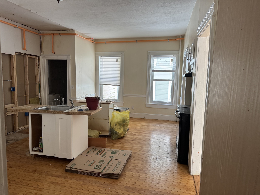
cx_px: 130
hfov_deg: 71.6
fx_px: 180
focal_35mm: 24
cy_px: 98
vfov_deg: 56.8
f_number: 1.78
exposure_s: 1/121
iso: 160
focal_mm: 6.76
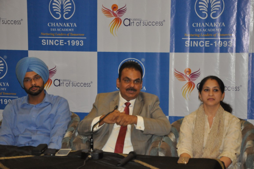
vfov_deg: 15.7
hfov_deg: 23.4
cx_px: 127
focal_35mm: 87
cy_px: 84
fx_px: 613
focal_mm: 58
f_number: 5
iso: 1600
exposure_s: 1/60
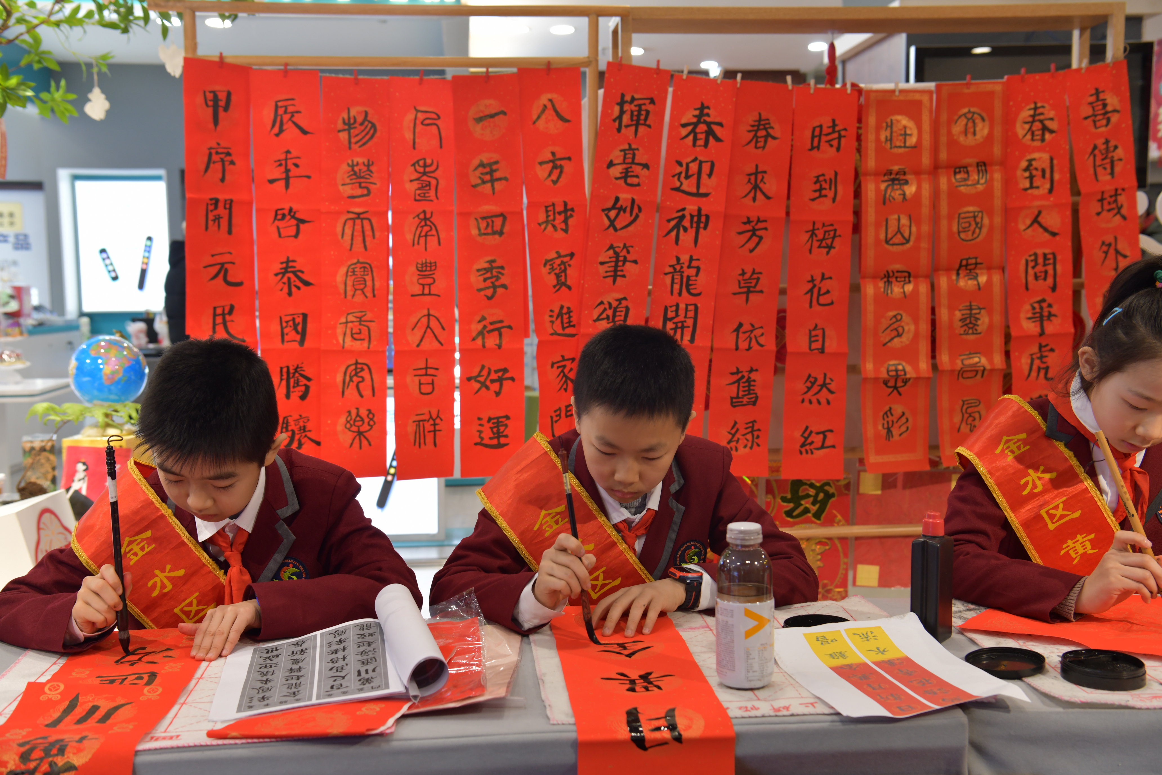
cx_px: 581
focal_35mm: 44
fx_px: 1420
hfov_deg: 44.5
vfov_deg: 30.5
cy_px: 388
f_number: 5.6
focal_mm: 44
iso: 500
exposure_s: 1/40
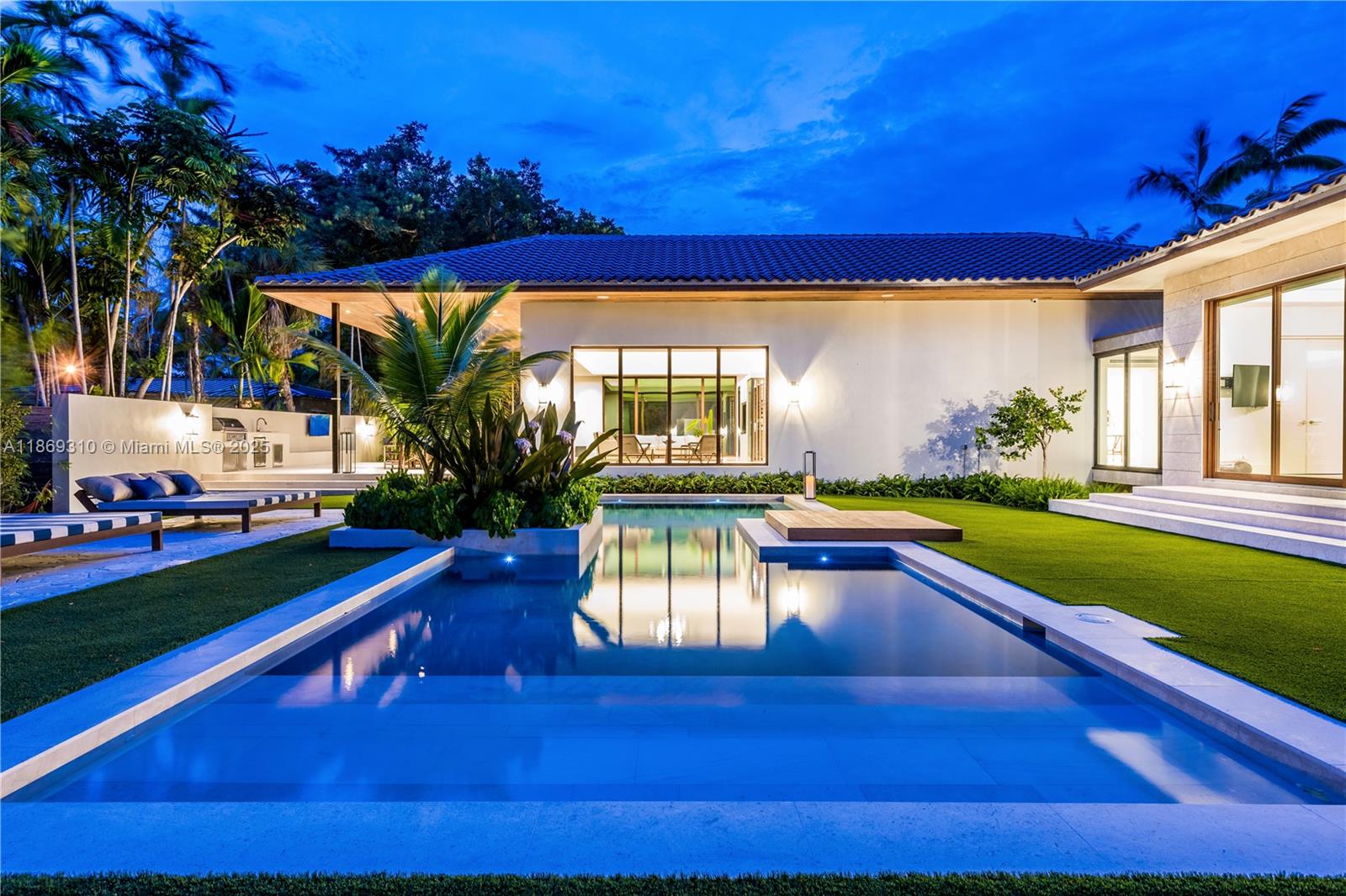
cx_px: 673
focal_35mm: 19
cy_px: 448
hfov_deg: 86.9
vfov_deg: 64.5
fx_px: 710
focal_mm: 19
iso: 400
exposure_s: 5
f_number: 9
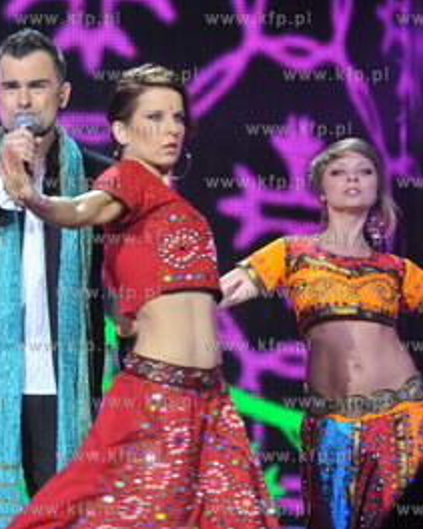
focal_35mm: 249
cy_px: 264
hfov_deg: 6.2
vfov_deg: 7.8
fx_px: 3899
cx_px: 24
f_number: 5.6
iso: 3200
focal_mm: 175
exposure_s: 1/200
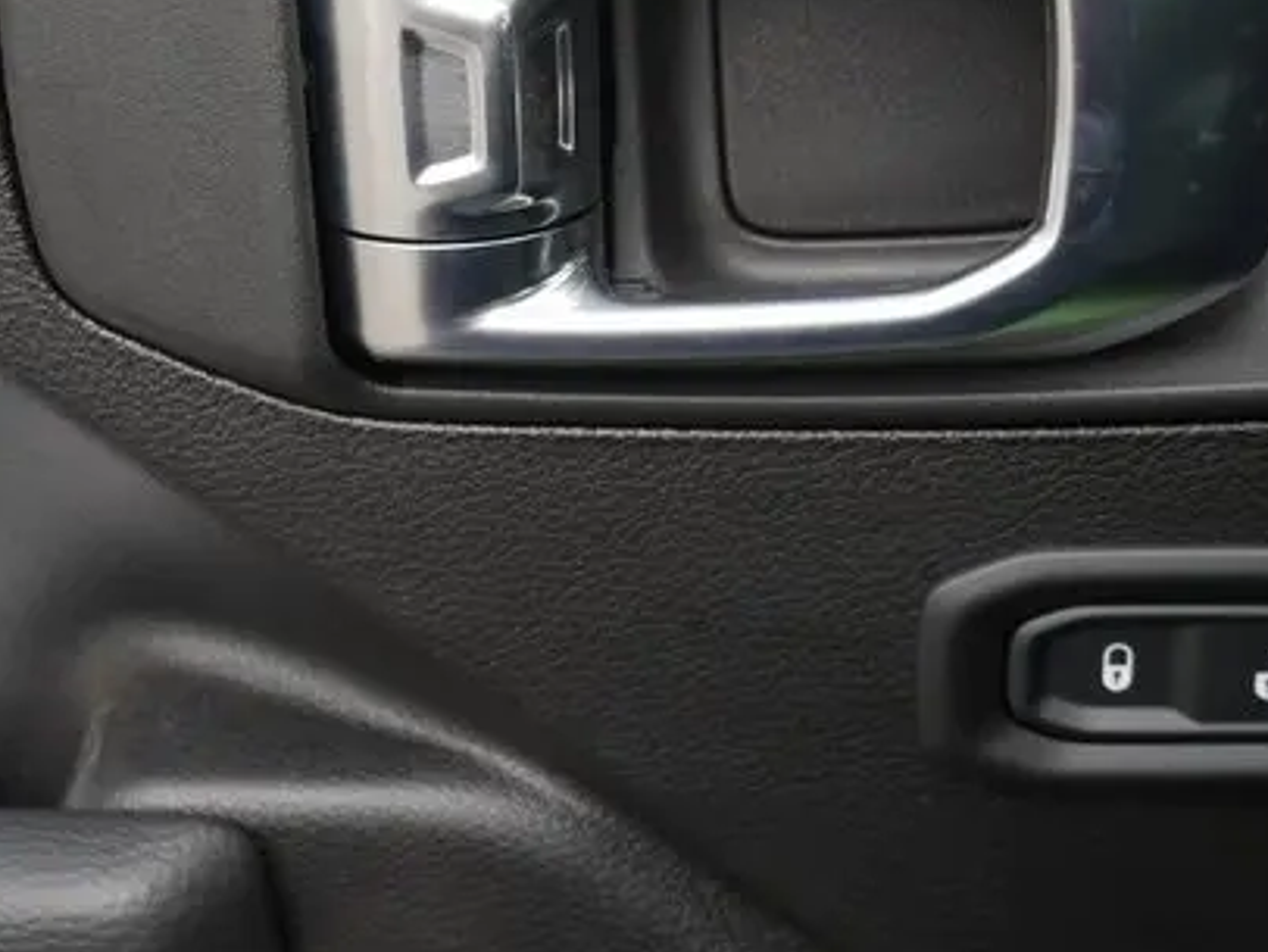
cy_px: 220
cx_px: 965
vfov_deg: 23.0
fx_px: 2309
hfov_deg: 30.2
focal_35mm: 63
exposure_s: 1/60
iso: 200
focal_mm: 20
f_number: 5
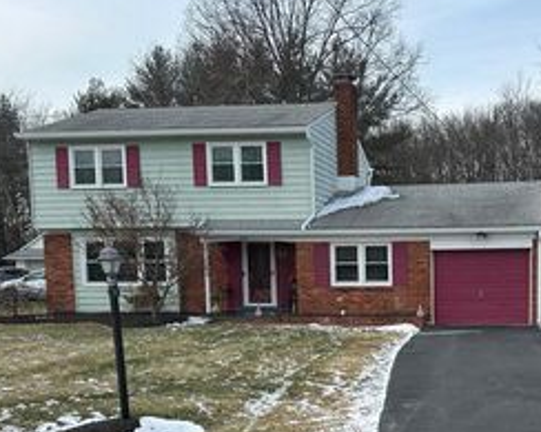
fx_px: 768
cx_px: 421
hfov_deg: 37.6
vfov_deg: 30.7
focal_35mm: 48
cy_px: 344
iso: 80
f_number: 1.78
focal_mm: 6.86
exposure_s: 1/1517
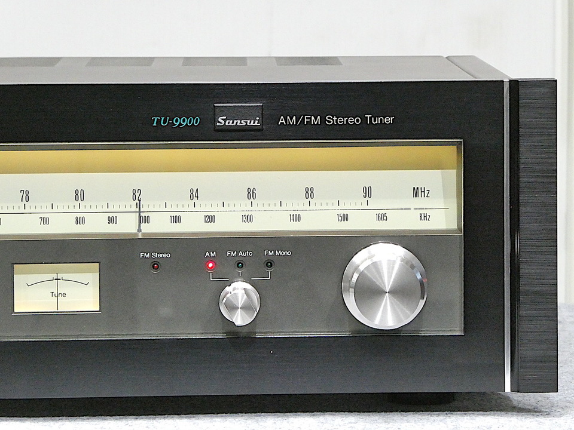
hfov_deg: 11.5
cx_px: 287
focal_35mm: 172
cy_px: 215
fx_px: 2852
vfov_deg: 8.6
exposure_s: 1/30
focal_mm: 30.9
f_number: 5.6
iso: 1600
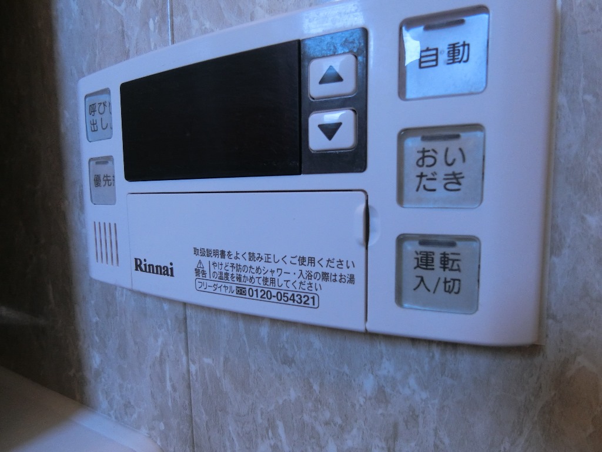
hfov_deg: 84.7
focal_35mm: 19
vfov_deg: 68.7
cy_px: 226
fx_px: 330
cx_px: 301
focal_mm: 4.06
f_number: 2.7
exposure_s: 1/125
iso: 400
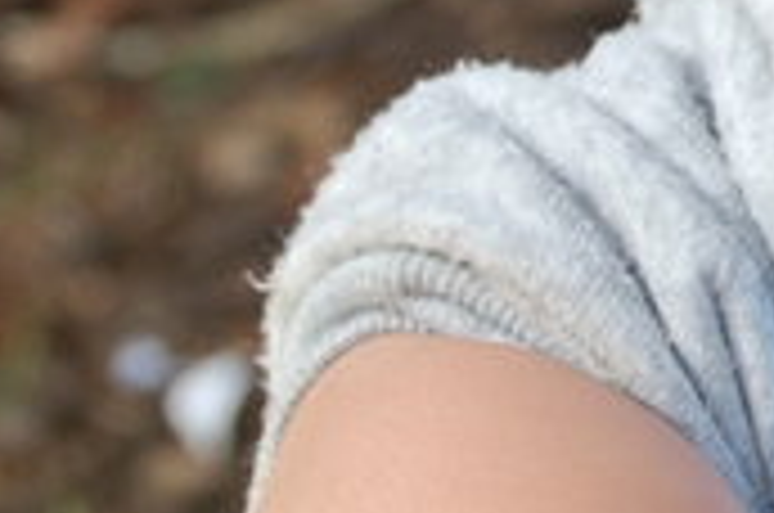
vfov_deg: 2.8
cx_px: 1292
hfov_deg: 4.2
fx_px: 10536
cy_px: -295
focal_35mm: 491
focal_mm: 55
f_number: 9
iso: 200
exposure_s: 1/320
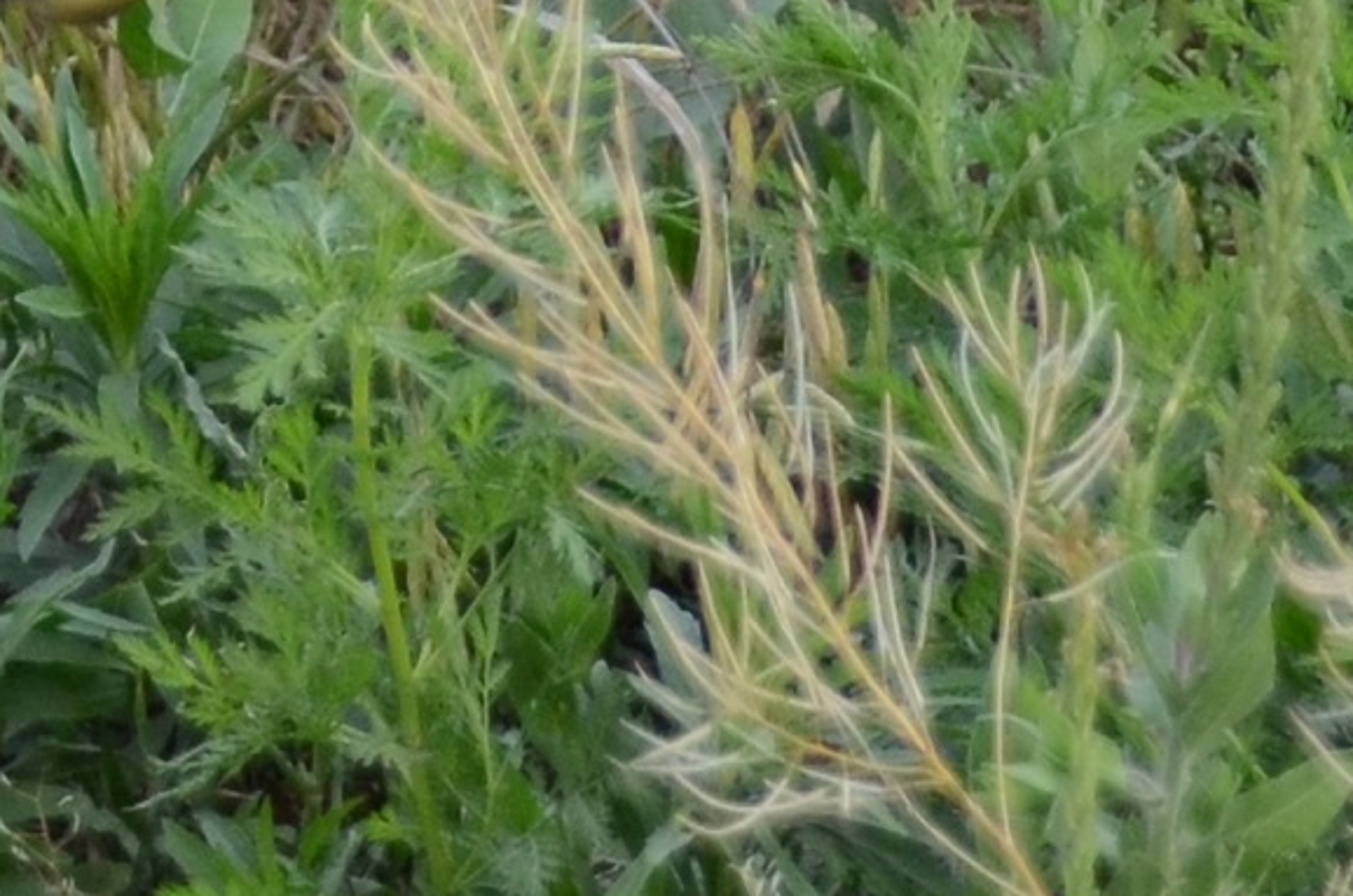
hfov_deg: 4.8
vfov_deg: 3.1
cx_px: -598
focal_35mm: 430
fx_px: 16130
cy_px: -1862
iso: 500
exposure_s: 1/640
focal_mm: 42
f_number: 3.3
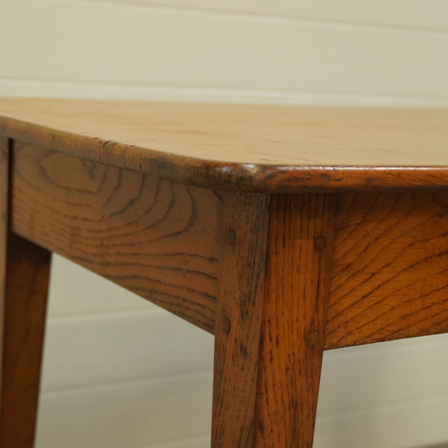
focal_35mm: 68
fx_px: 990
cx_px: 221
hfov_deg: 25.5
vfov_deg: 25.5
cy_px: 224
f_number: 4.5
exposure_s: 1/60
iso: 1000
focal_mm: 35
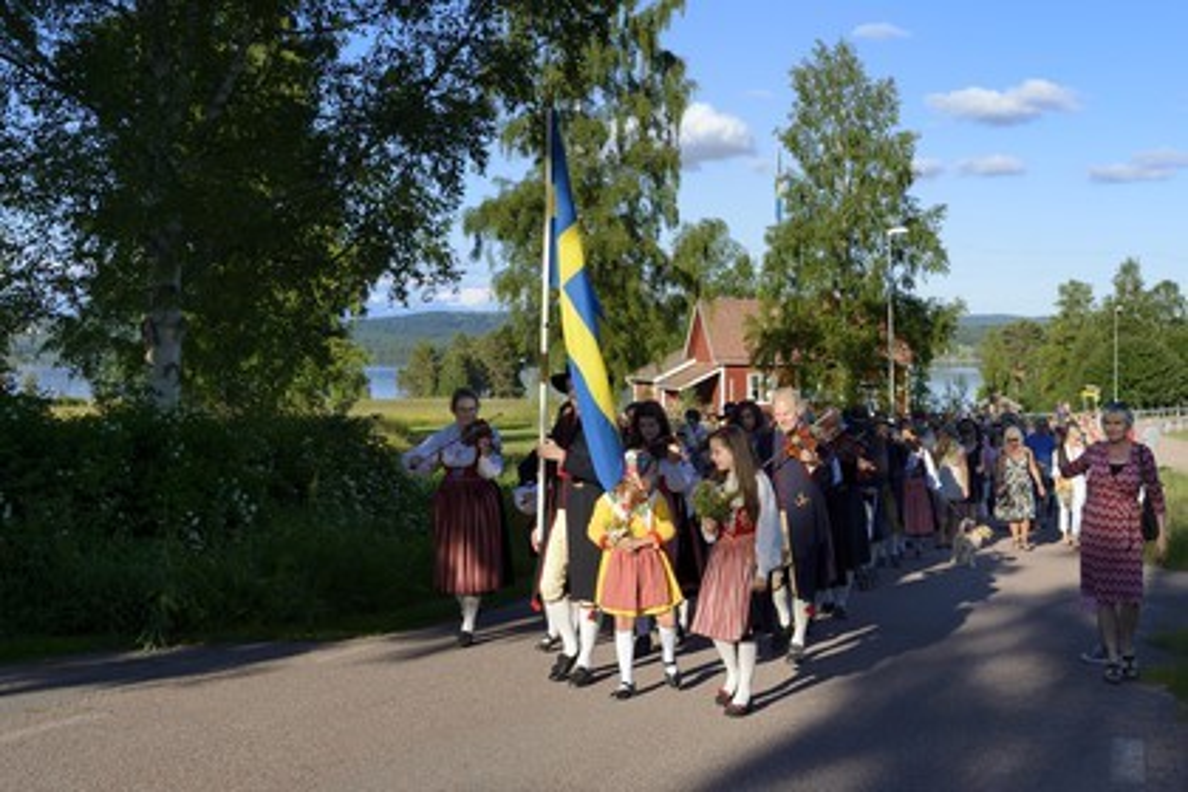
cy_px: 396
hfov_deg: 50.7
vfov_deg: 35.1
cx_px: 594
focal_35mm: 38
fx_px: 1254
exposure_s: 1/320
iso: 200
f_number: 8
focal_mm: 38
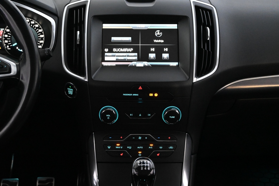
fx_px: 384
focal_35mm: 50
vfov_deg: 27.3
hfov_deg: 40.0
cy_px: 93
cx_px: 140
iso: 8000
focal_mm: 33
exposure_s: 1/50
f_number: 5
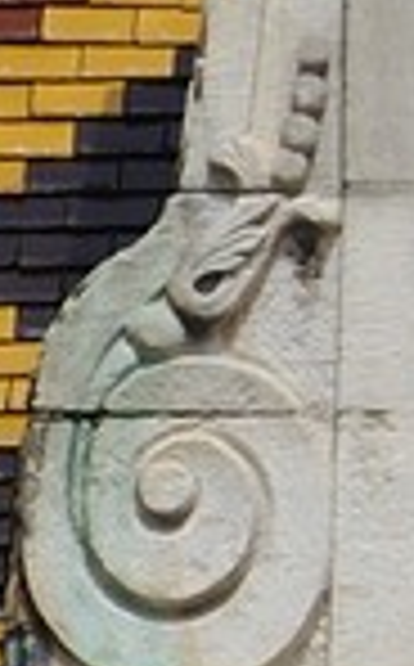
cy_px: -405
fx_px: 33927
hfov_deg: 0.7
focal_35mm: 1872
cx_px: 3280
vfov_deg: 1.1
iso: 200
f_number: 11
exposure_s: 1/250
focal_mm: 170
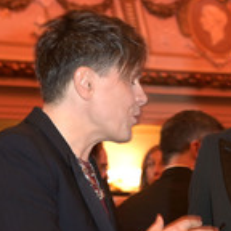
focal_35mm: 186
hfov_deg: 9.4
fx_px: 1404
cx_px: 203
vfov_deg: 9.4
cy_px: 197
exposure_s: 1/25
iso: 1600
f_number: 4.5
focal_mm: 70
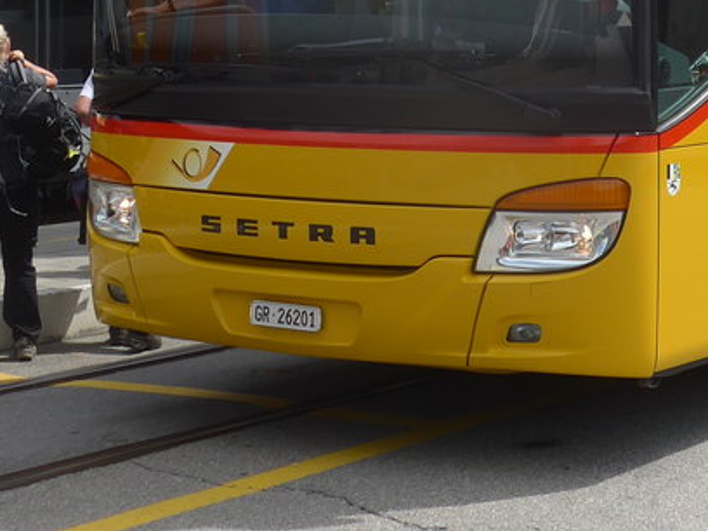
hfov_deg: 18.2
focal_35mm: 106
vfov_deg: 13.5
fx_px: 2168
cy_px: -158
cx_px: 663
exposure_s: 1/1600
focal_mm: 7.5
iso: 80
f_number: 2.8
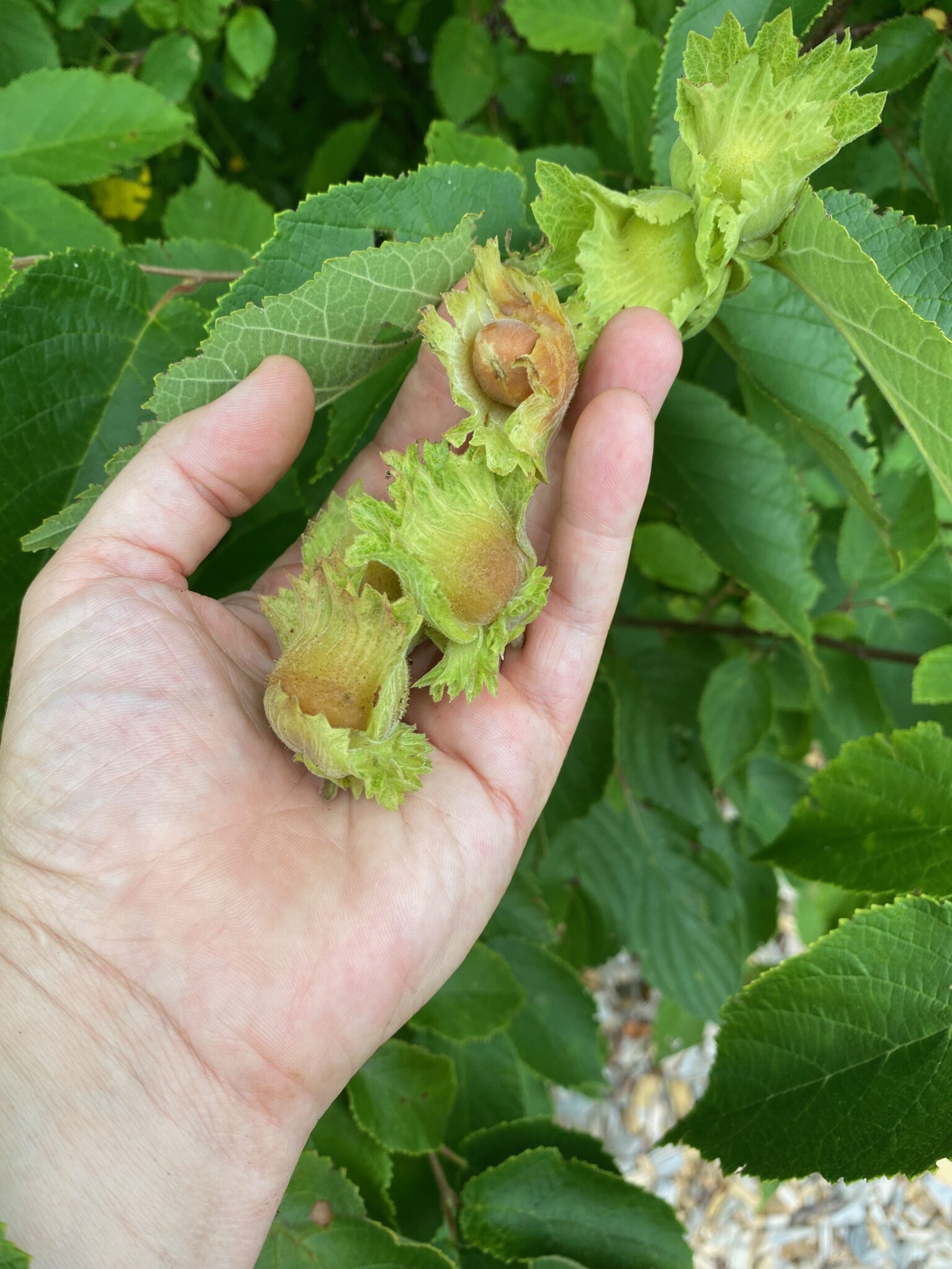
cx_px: 476
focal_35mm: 26
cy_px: 634
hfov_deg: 53.1
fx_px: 953
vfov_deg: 67.3
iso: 32
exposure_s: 1/121
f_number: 1.8
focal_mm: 4.25
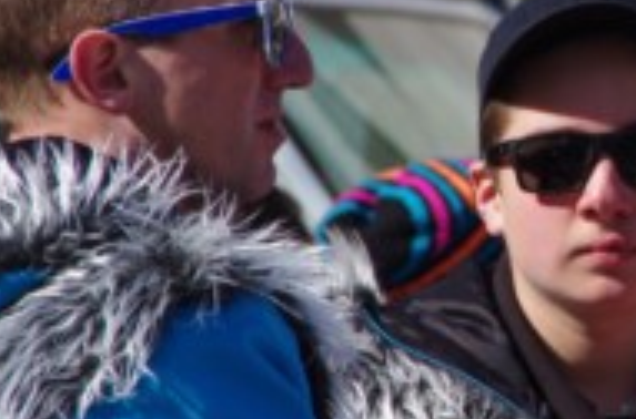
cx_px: 639
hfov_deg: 2.6
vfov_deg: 1.7
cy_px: 178
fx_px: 13858
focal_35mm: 787
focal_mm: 200
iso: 200
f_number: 11
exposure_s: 1/250
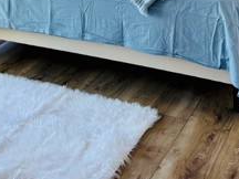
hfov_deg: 27.4
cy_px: -70
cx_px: 132
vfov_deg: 18.8
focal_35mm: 71
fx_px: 490
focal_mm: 6.76
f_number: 1.78
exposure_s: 1/180
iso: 100
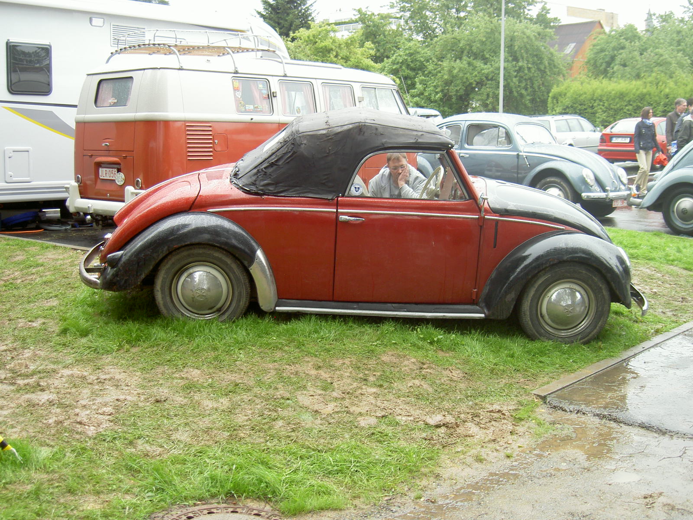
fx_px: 881
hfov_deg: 42.9
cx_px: 346
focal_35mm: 44
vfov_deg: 32.9
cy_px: 260
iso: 50
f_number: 2.9
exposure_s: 1/80
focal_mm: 9
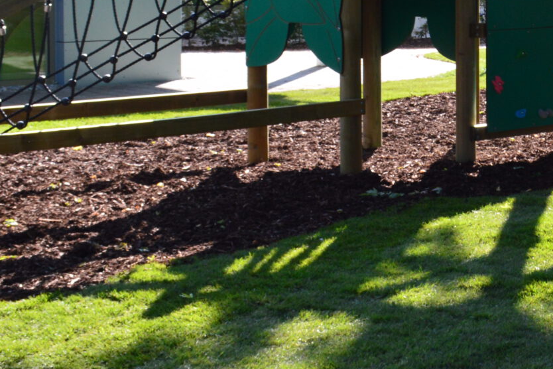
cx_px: 578
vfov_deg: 14.6
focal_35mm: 92
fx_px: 1413
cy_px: -2
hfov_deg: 21.2
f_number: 9
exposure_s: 1/160
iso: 400
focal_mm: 20
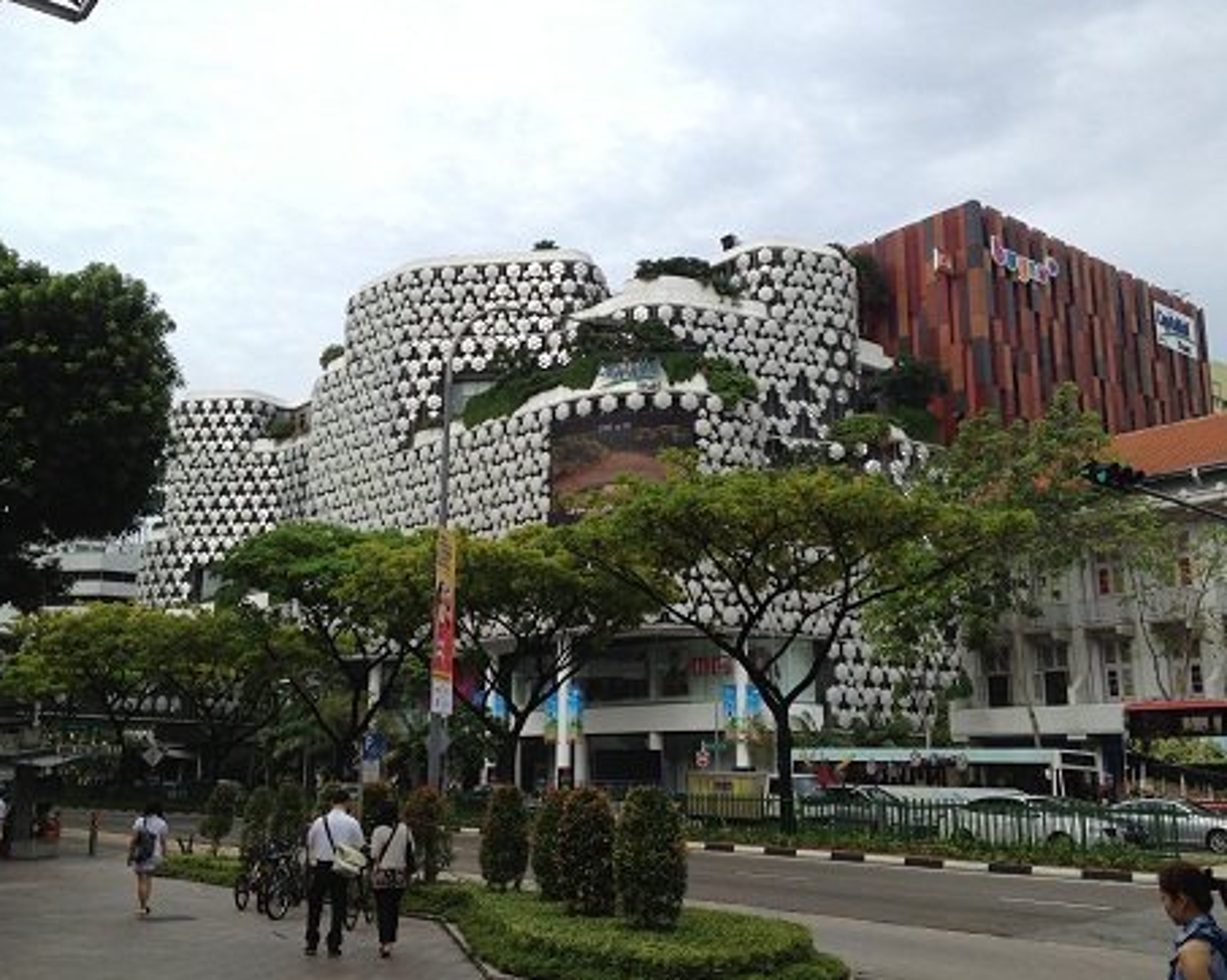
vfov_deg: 40.1
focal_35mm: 37
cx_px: 593
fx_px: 1343
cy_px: 485
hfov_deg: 49.1
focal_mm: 4.28
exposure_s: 1/1623
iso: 50
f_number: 2.4
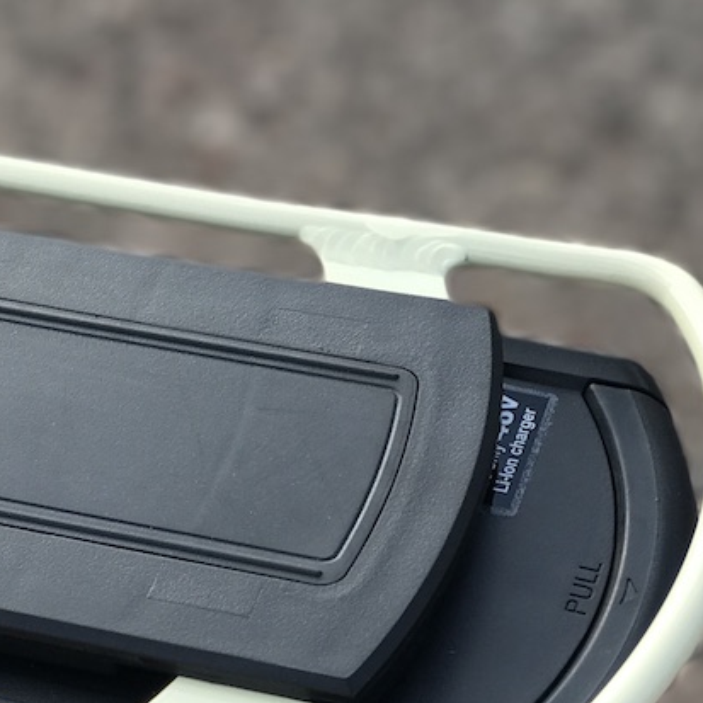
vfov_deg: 11.2
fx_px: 3584
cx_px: -264
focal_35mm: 156
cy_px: 572
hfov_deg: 10.9
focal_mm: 6.6
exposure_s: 1/227
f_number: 2.8
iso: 20
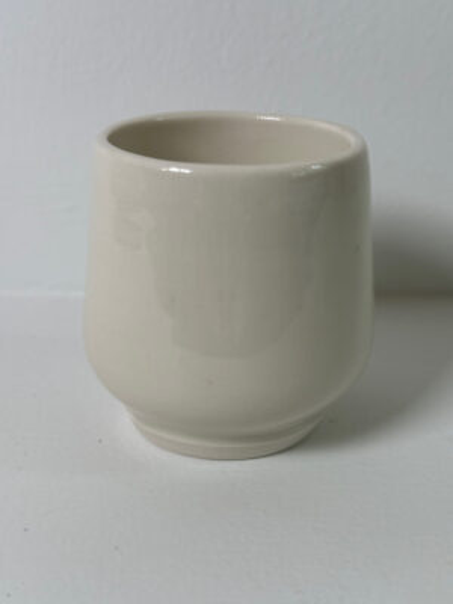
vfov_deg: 39.7
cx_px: 226
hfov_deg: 30.3
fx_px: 838
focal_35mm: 48
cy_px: 302
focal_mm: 6.86
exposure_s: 1/130
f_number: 1.78
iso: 64
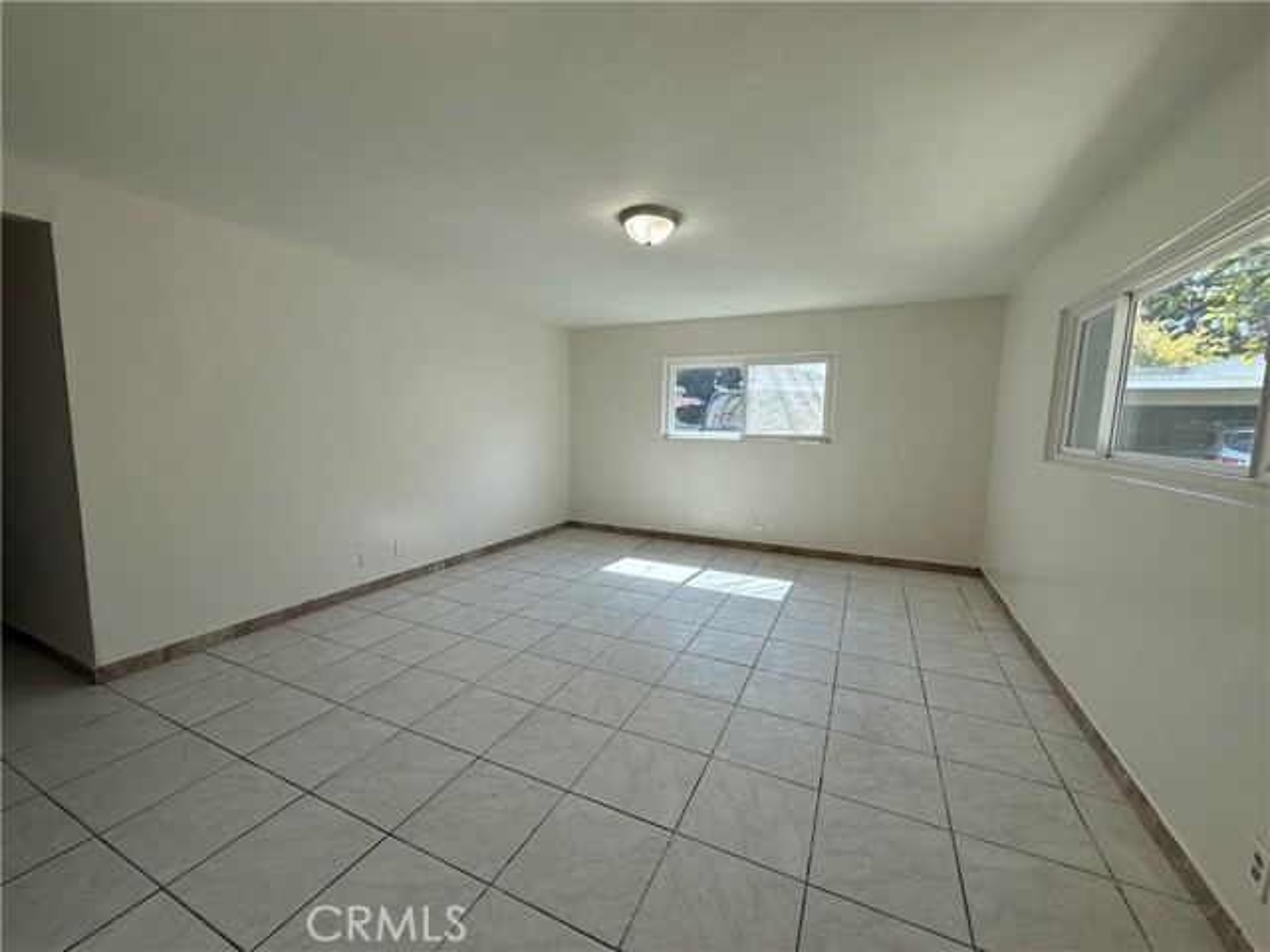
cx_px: 635
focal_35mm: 14
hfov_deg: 102.1
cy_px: 476
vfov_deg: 85.7
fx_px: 514
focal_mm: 2.22
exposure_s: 1/274
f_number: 2.2
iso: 64
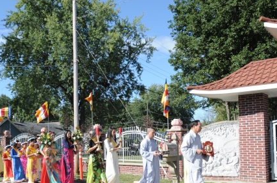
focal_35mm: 39
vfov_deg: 33.5
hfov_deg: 48.3
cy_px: 132
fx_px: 300
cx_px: 80
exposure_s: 1/80
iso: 250
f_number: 18
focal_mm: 26
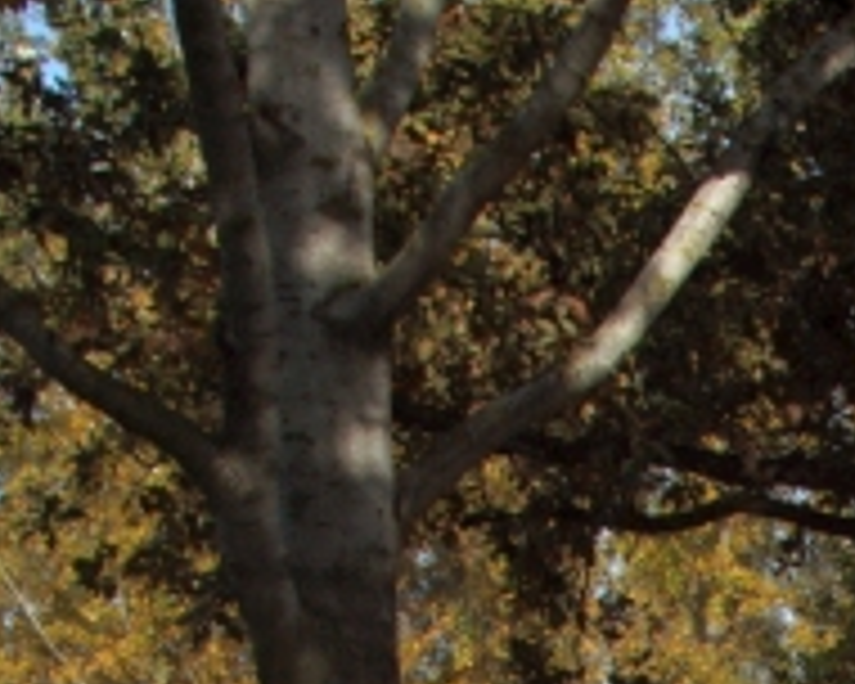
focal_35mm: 249
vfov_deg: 5.9
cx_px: 1652
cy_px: 1674
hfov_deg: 7.5
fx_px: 6301
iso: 100
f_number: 10
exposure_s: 1/320
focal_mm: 28
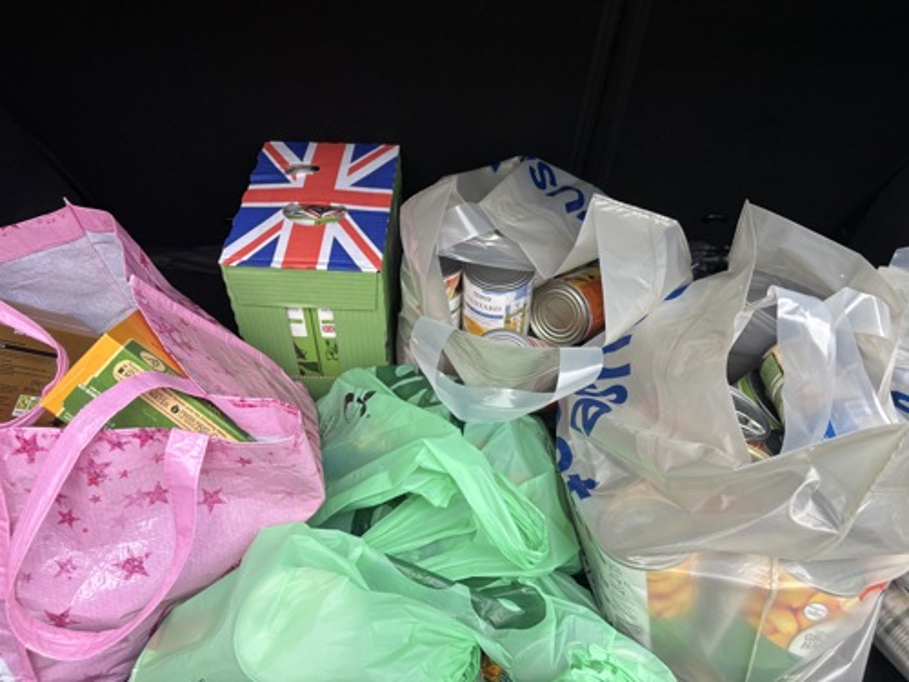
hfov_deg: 67.3
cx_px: 454
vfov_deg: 53.1
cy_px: 341
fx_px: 683
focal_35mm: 26
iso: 125
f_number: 1.6
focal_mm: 5.96
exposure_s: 1/122
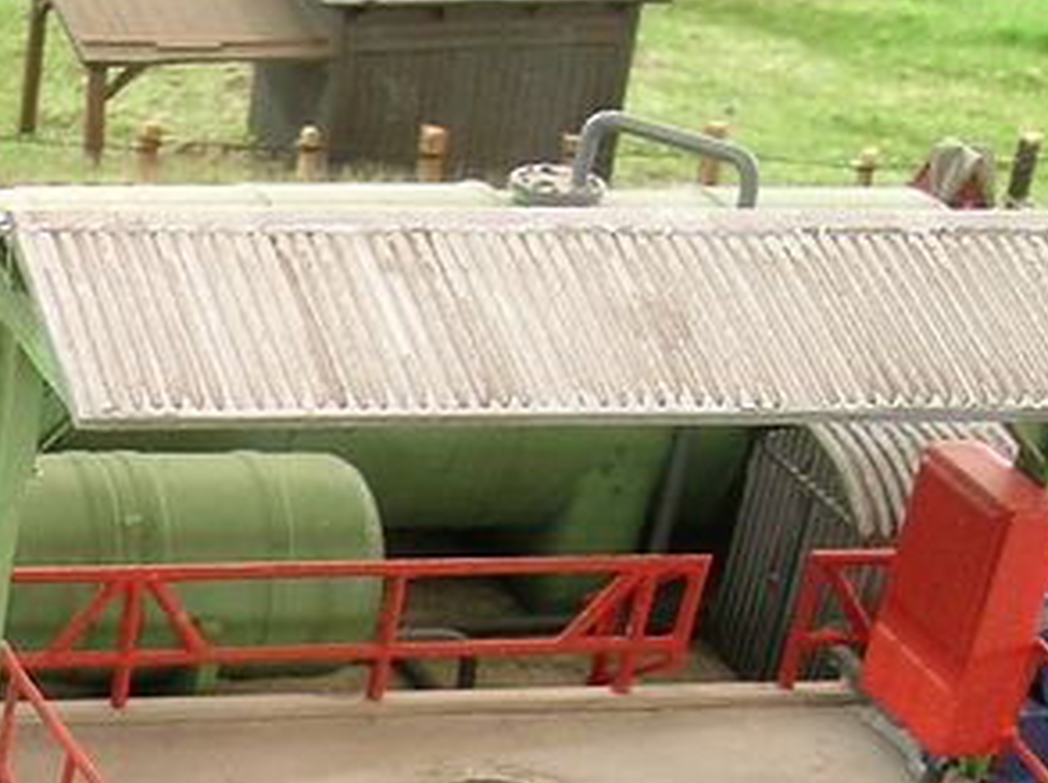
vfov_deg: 13.9
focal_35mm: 98
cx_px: -501
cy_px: 1269
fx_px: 2963
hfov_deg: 18.0
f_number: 7.9
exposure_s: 2.91
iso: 50
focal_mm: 5.8
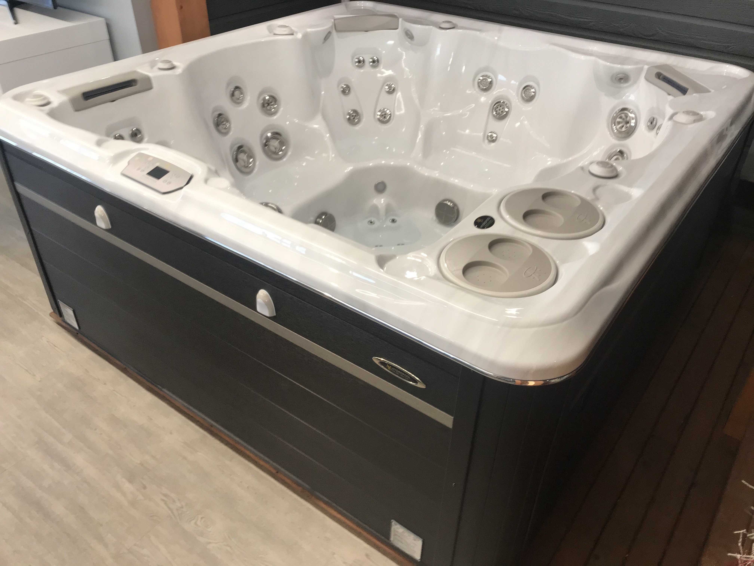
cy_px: 283
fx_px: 610
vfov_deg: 49.7
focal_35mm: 28
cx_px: 377
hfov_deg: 63.4
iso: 40
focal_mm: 3.99
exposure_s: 1/120
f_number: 1.8
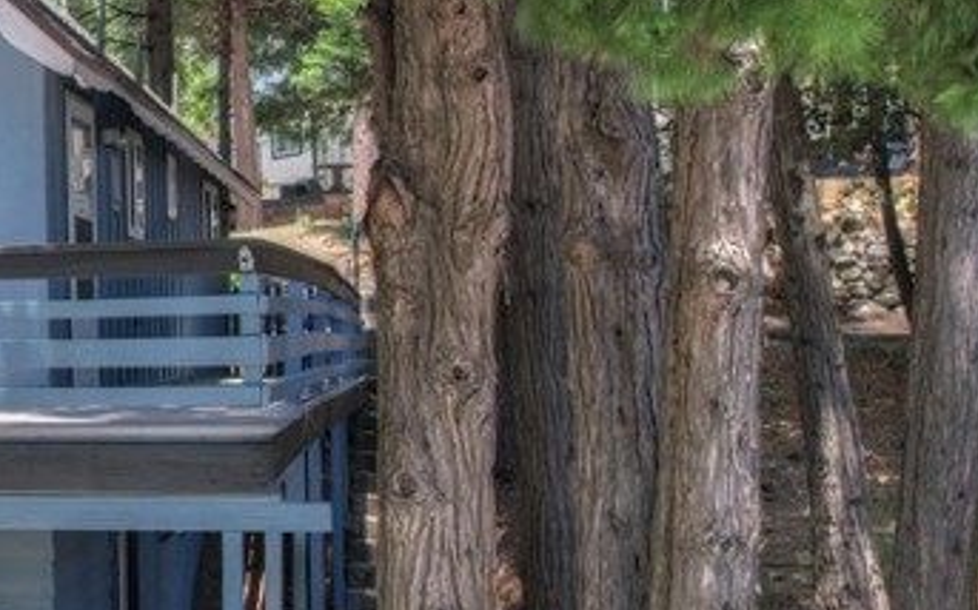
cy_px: 225
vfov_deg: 19.4
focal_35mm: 67
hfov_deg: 25.5
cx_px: -351
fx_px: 1785
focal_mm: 8.4
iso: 100
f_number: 2.8
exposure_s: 1/240
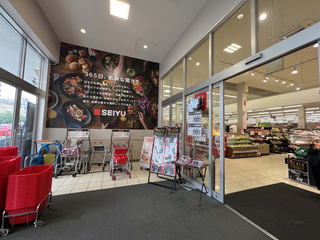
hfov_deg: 106.2
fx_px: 120
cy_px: 120
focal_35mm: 13
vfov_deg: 89.9
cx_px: 160
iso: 125
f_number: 1.8
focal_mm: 1.57
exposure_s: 1/100
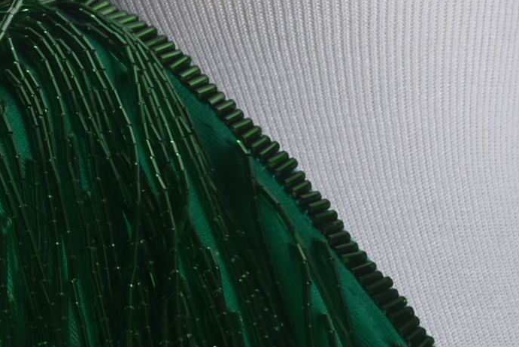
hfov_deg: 7.9
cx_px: 308
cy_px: 736
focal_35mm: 260
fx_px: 3753
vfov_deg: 5.2
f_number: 16
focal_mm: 40
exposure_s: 1/125
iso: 320
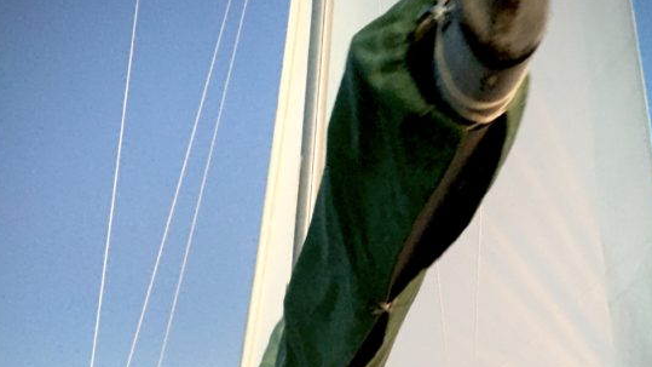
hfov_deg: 45.4
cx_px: 373
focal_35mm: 45
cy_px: 342
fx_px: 778
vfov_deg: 25.5
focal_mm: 4.15
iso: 500
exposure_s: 1/15
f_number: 2.2
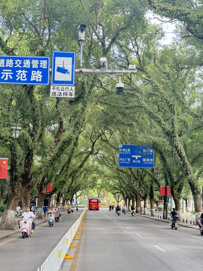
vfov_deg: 39.7
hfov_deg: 30.3
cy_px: 136
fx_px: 375
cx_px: 102
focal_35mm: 48
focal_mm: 6.76
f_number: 1.78
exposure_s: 1/203
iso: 125
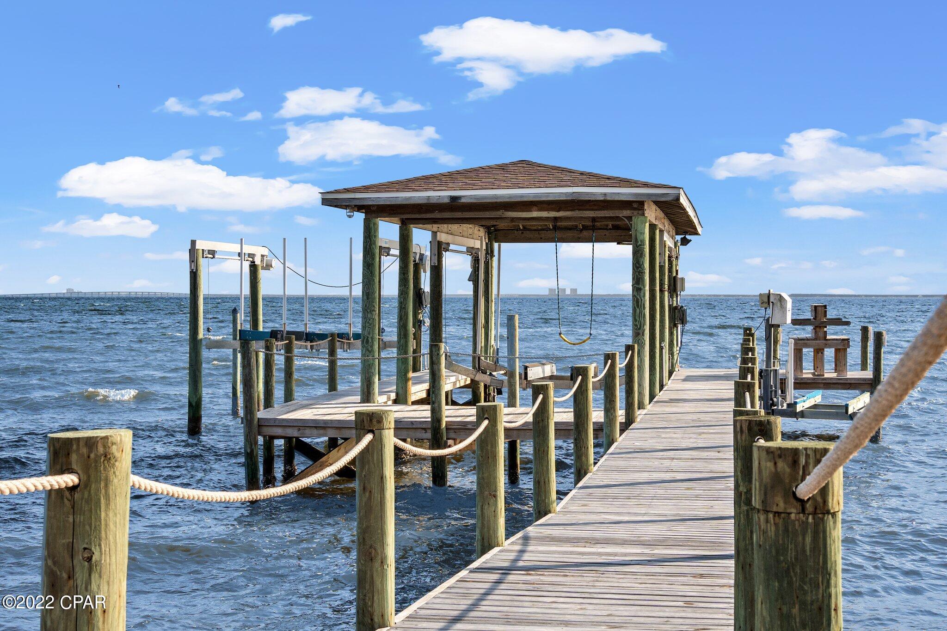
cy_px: 316
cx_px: 474
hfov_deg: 38.2
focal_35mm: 52
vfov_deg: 26.0
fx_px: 1368
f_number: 10
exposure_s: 1/250
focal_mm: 35
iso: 100
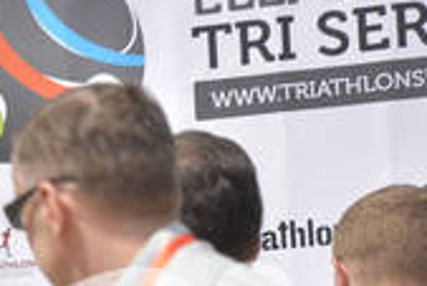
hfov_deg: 7.7
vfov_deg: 5.3
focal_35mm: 258
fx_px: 3063
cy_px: 485
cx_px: -341
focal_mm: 68
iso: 200
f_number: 4
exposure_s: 1/4000
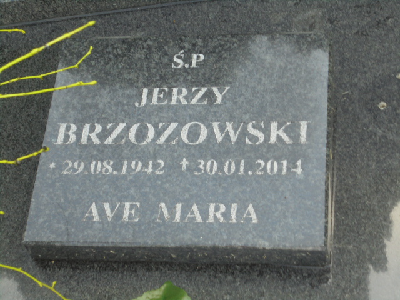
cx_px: 200
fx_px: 959
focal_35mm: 83
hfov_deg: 23.6
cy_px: 150
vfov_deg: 17.8
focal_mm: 14.9
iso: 100
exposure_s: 1/30
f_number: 6.7
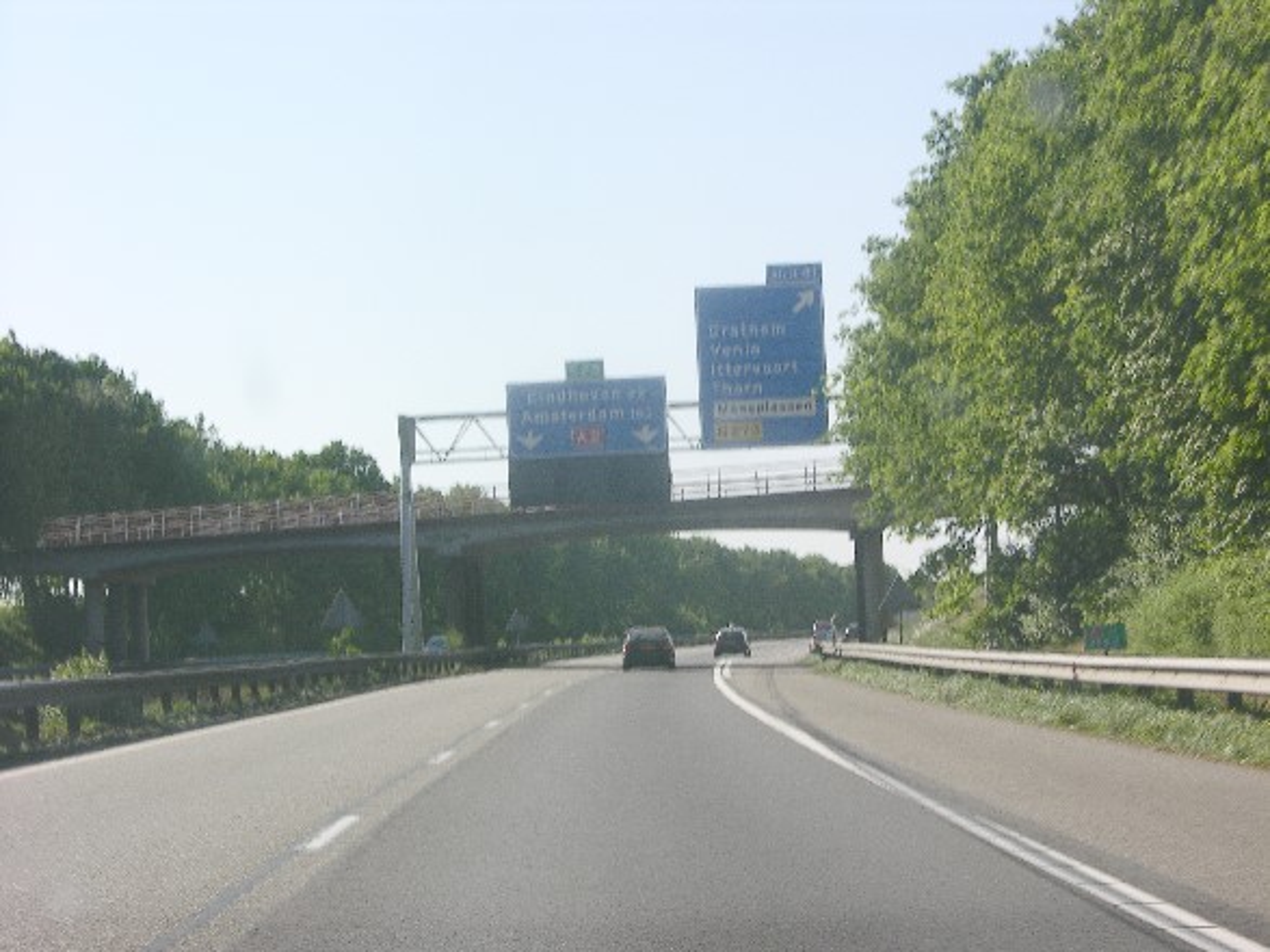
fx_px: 3411
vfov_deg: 15.9
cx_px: 635
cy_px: 476
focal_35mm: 93
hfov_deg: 21.1
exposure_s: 1/180
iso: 50
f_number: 6.4
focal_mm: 23.7
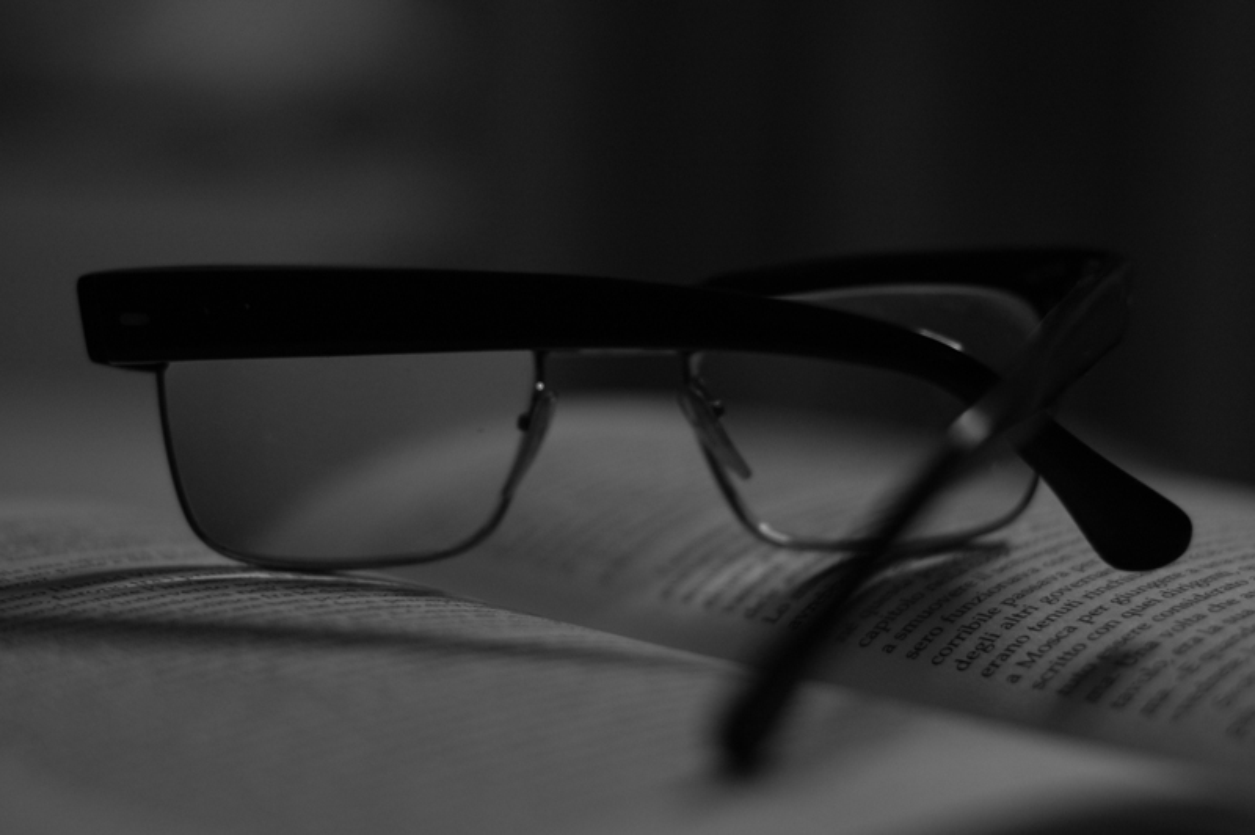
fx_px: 2612
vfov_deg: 18.2
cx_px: 628
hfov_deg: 27.0
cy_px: 418
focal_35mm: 75
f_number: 2.2
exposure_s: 1/100
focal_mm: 50
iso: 400
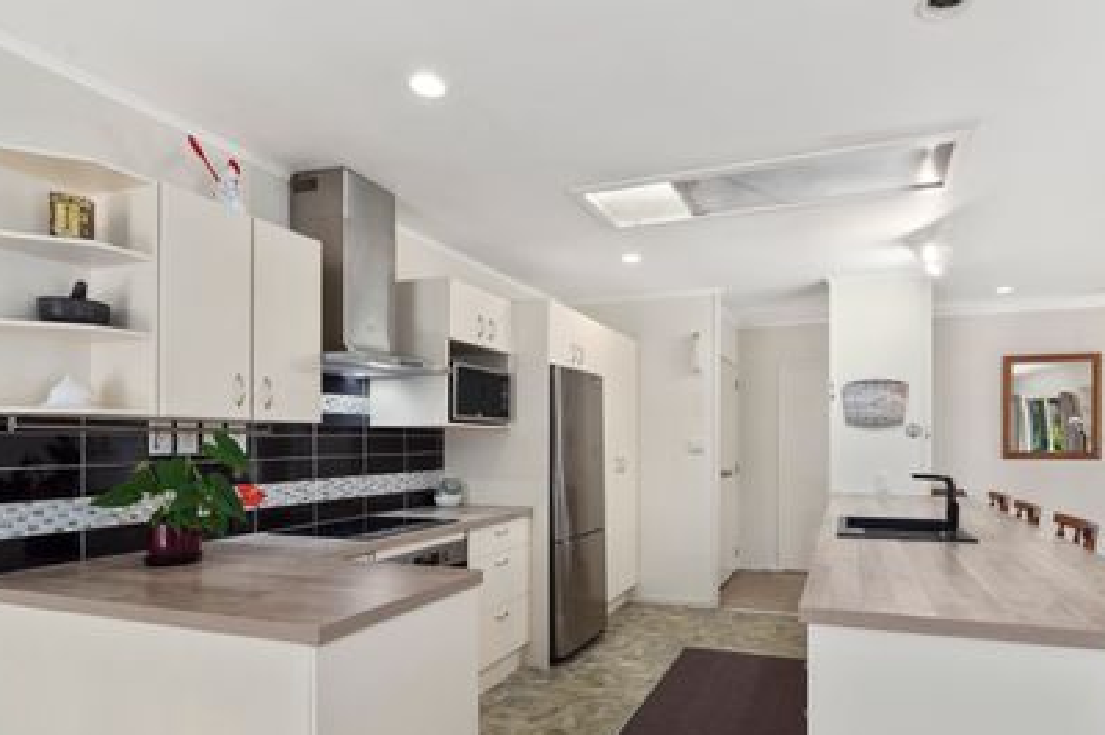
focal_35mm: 20
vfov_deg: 61.5
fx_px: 613
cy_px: 430
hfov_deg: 83.5
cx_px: 630
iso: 200
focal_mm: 17
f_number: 8
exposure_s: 1/20
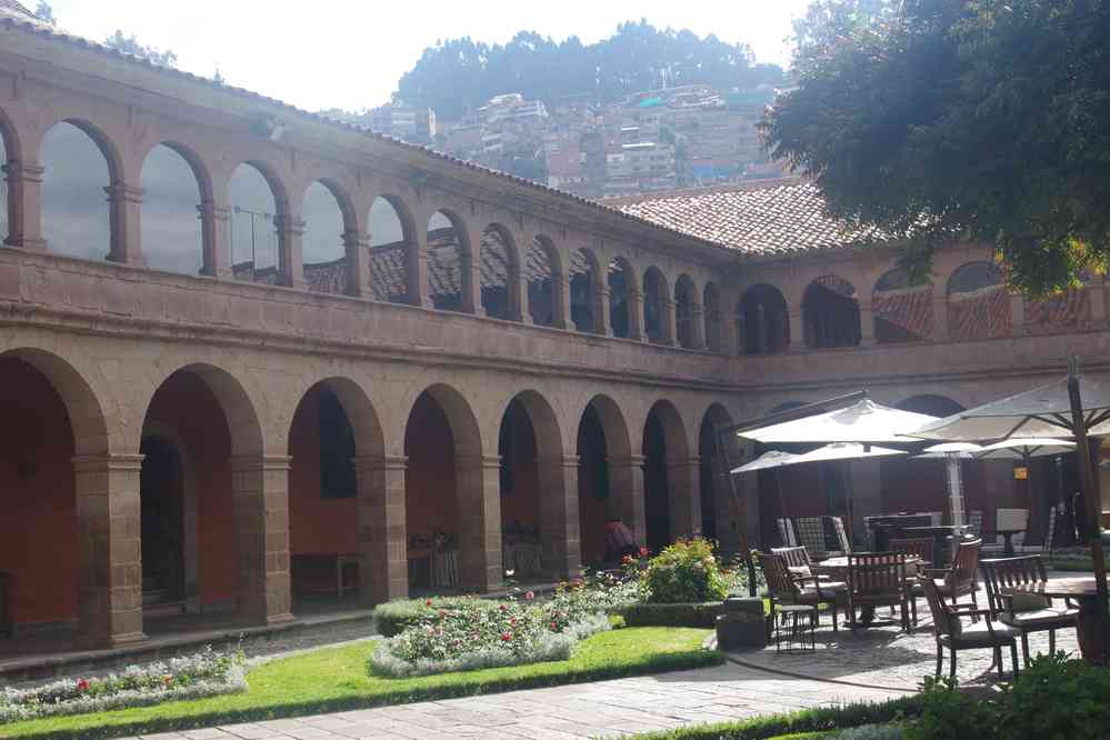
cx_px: 555
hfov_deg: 37.9
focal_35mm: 52
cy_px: 370
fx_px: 1619
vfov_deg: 25.8
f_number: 10
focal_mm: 35
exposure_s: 1/60
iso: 200
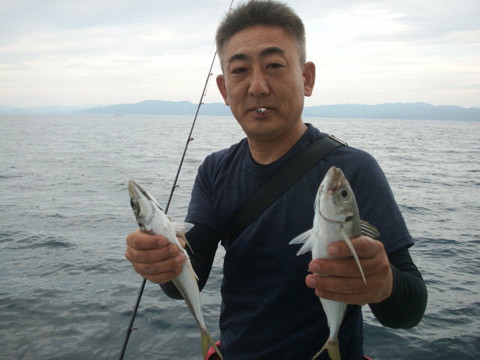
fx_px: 513
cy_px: 180
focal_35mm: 37
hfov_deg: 50.1
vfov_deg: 38.7
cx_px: 240
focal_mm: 7.7
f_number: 3.5
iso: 50
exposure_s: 1/125
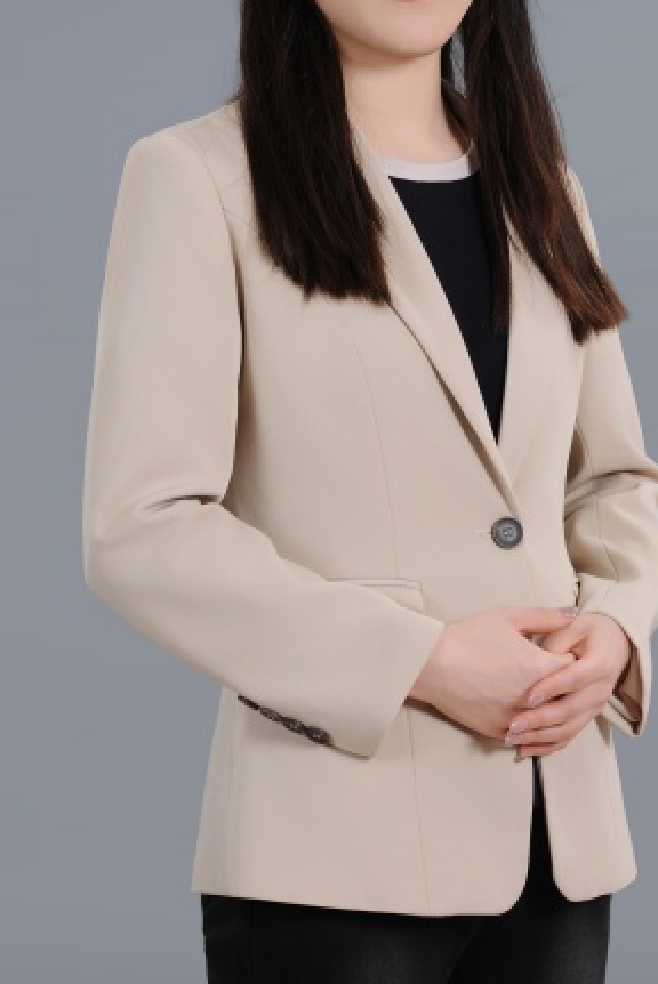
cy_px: 291
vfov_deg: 15.4
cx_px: 423
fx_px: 3640
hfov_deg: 10.3
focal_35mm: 133
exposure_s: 1/125
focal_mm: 85
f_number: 9
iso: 100
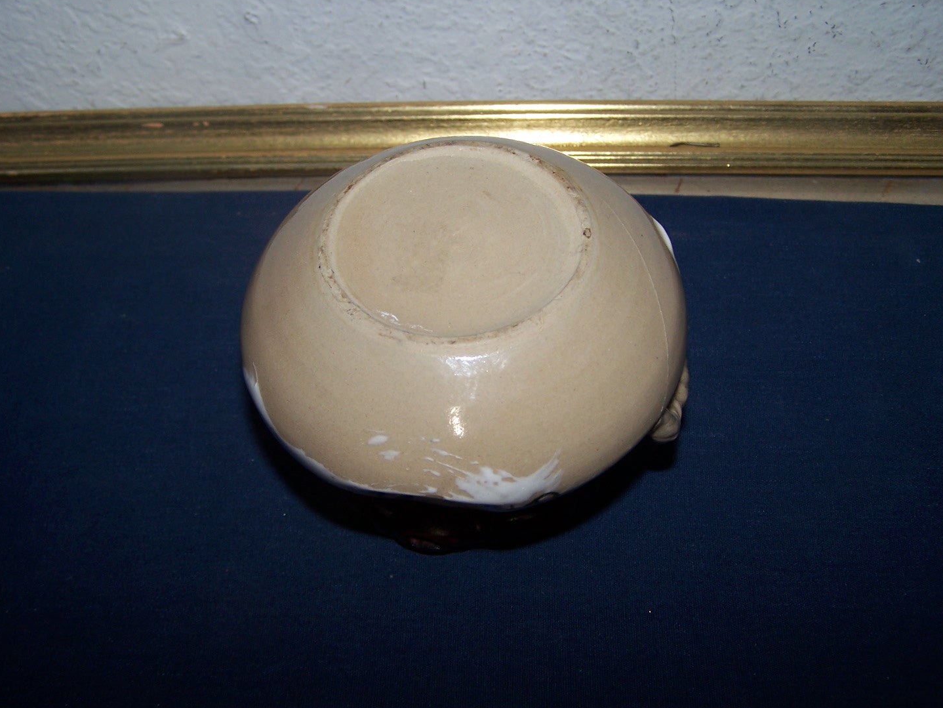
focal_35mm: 41
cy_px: 333
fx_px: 1117
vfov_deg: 35.1
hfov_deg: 45.8
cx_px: 453
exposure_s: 1/60
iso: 80
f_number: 2.8
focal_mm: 6.3
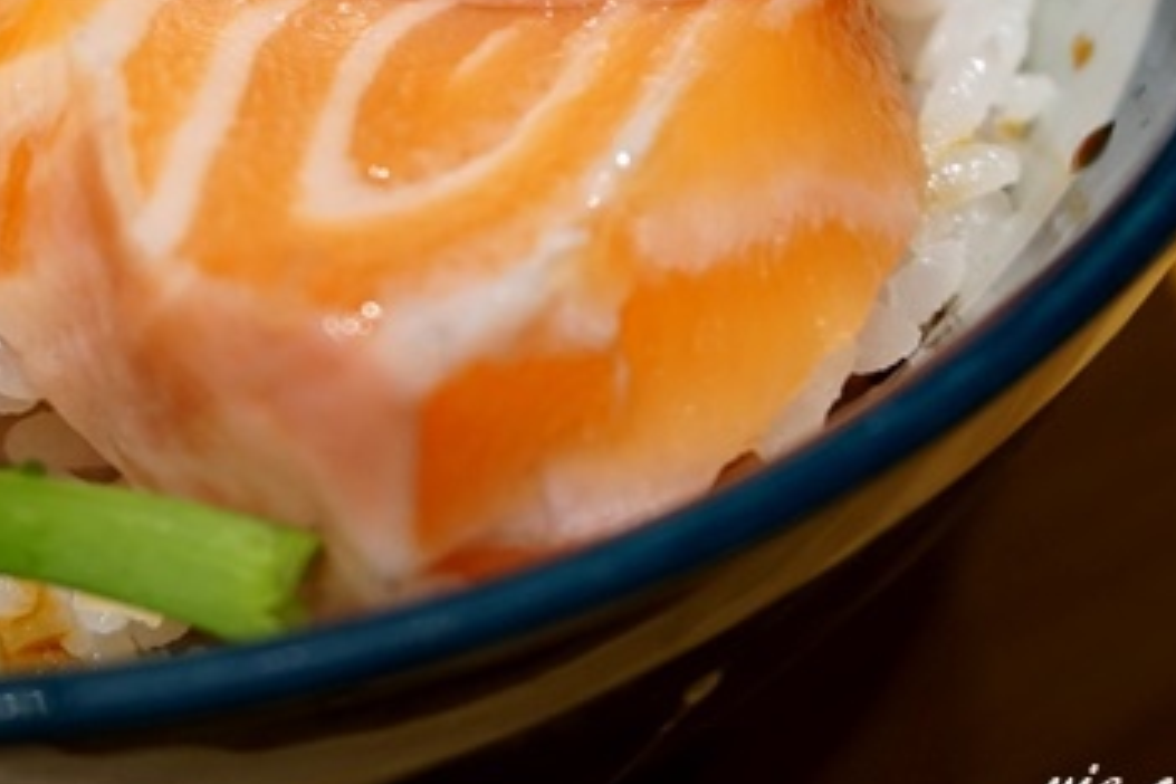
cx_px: 288
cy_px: -42
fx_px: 3238
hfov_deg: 20.4
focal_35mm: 99
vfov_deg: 13.6
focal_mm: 29
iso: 640
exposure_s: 1/60
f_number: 5
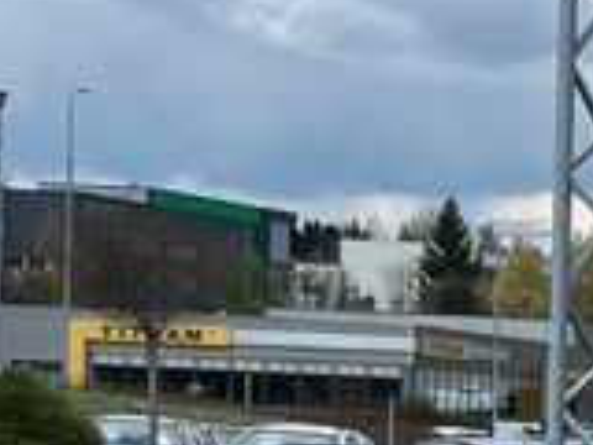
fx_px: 2844
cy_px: 567
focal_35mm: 166
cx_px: 1709
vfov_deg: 8.8
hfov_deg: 9.6
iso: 50
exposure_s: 1/3623
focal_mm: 5.1
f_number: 1.6
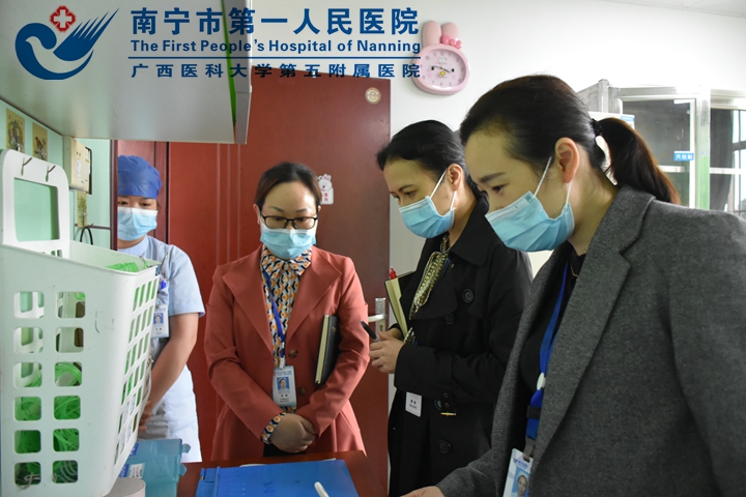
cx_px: 373
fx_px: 559
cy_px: 248
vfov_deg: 47.9
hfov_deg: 67.4
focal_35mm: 27
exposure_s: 1/60
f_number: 4
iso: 3200
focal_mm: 18
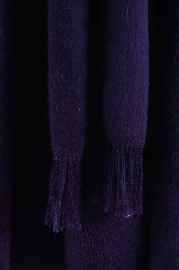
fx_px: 1180
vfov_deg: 13.1
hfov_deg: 8.7
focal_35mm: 158
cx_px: 90
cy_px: 135
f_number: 7.1
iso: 160
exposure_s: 1/80
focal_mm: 105
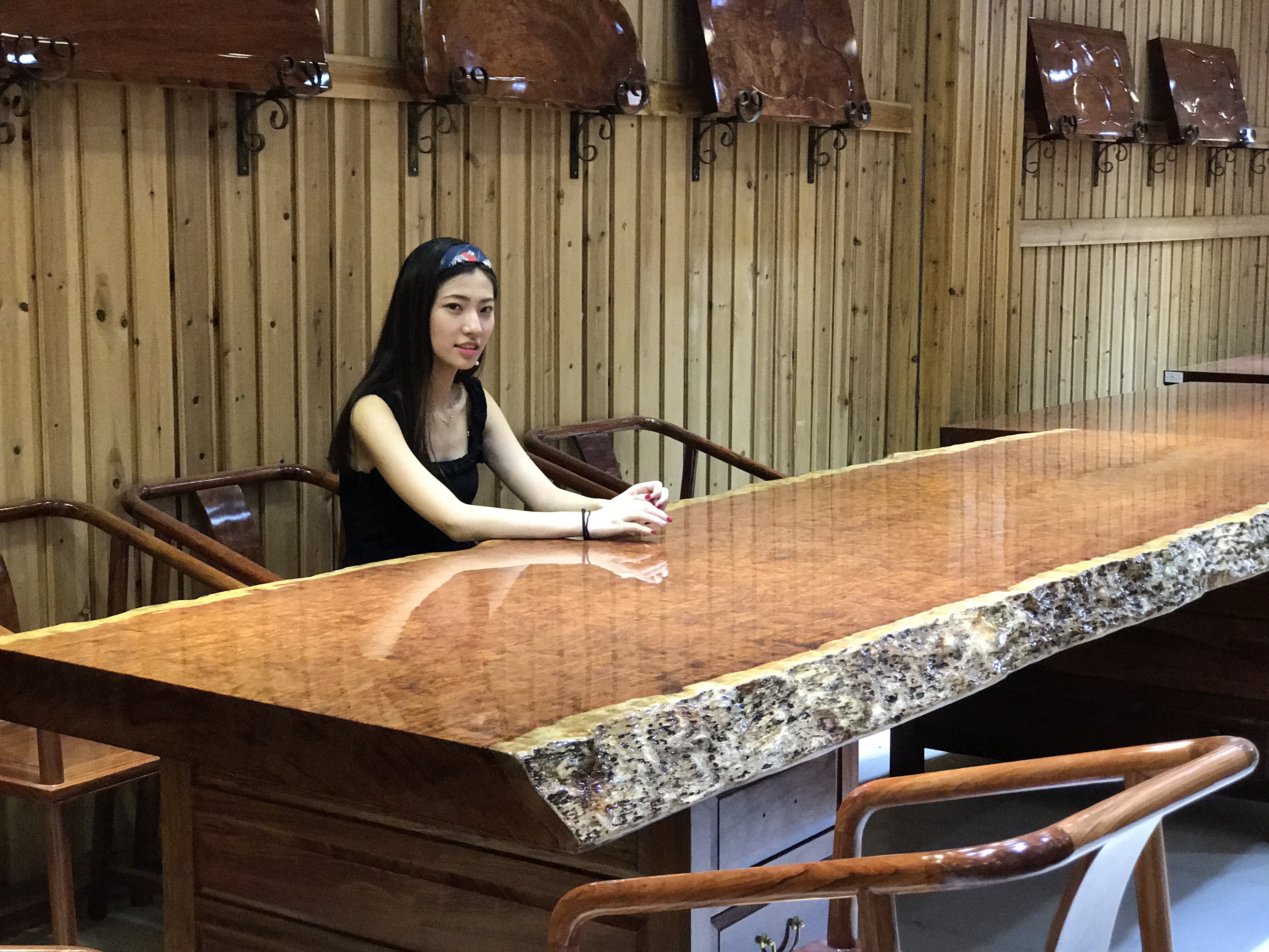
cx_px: 634
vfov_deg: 25.7
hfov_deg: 33.8
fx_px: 2090
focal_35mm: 57
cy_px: 476
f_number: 2.8
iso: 320
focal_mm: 6.6
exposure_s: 1/50
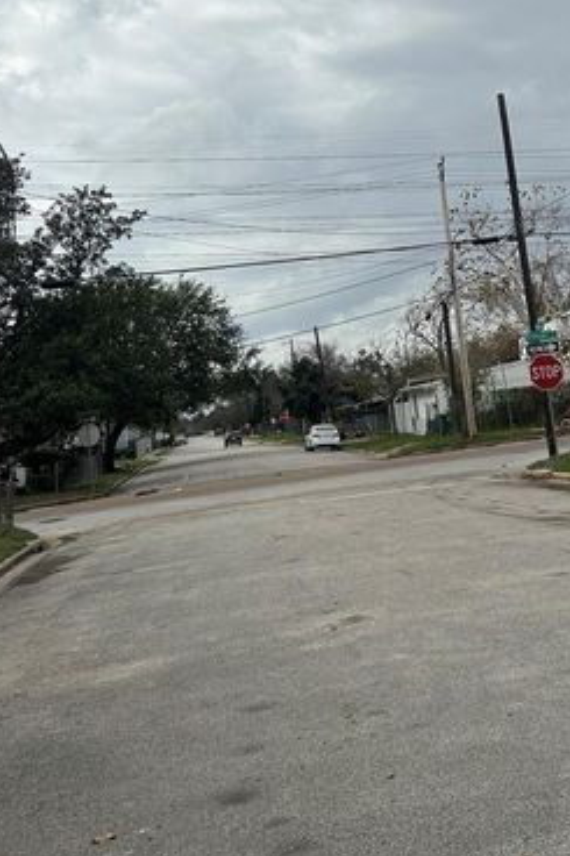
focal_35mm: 49
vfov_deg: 37.9
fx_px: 1165
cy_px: 101
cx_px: 454
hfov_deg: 27.0
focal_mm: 5.7
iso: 50
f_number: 1.5
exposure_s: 1/5882
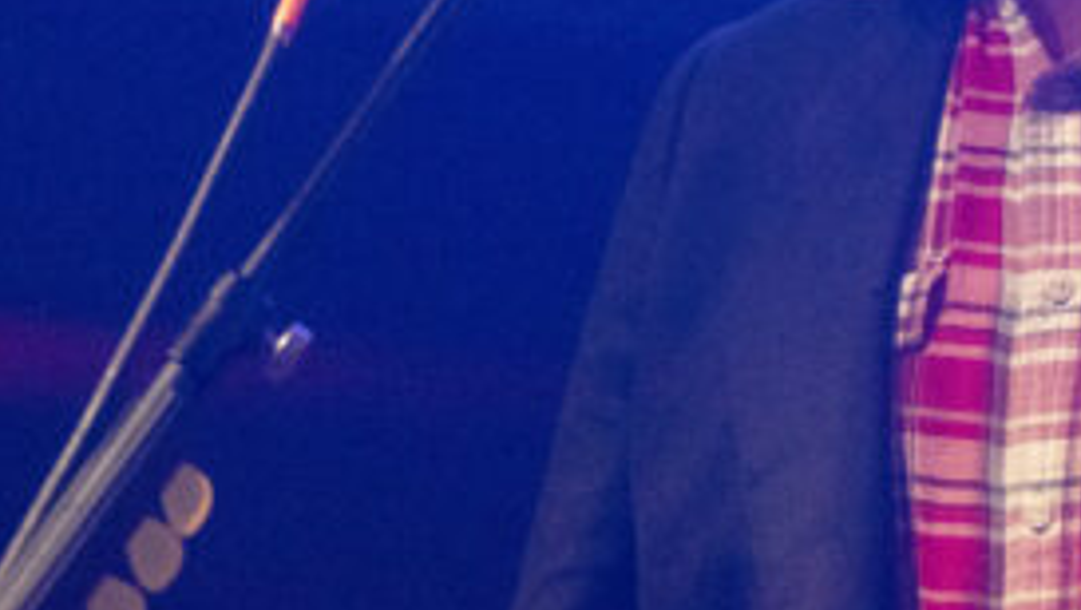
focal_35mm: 331
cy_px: -26
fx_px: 9494
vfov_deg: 3.7
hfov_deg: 6.5
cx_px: 1006
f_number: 4
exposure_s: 1/40
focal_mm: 135
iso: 12800
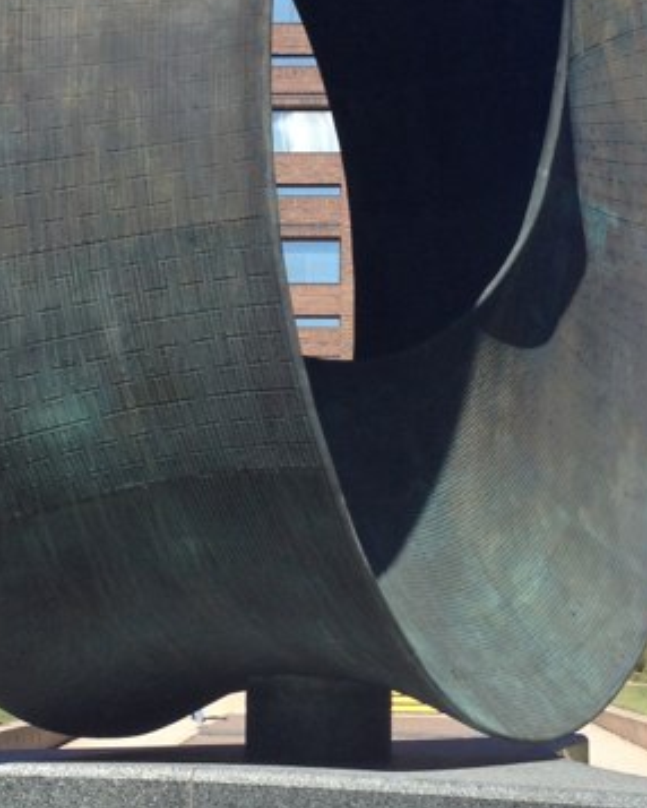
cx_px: 281
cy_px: 398
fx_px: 2344
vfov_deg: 19.6
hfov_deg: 15.7
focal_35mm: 98
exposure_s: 1/1314
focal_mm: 4.28
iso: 50
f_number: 2.4
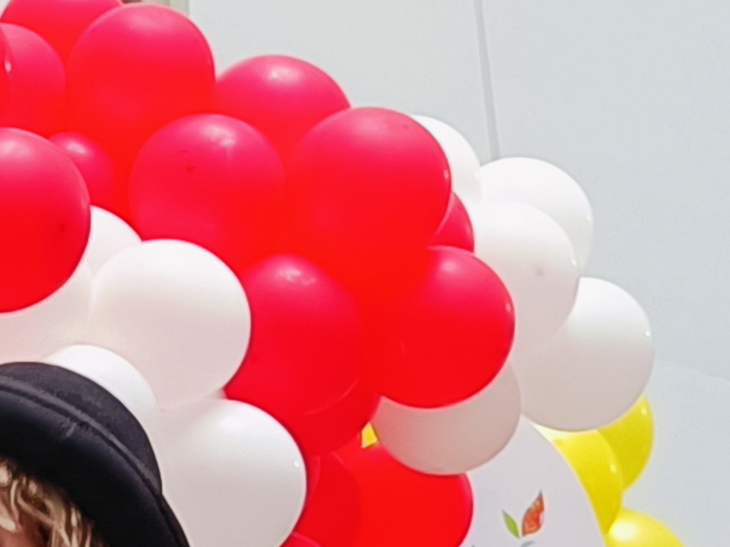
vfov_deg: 6.9
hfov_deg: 8.8
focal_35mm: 213
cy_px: 662
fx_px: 4492
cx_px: -726
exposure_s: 1/50
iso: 256
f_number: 1.7
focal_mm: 4.7
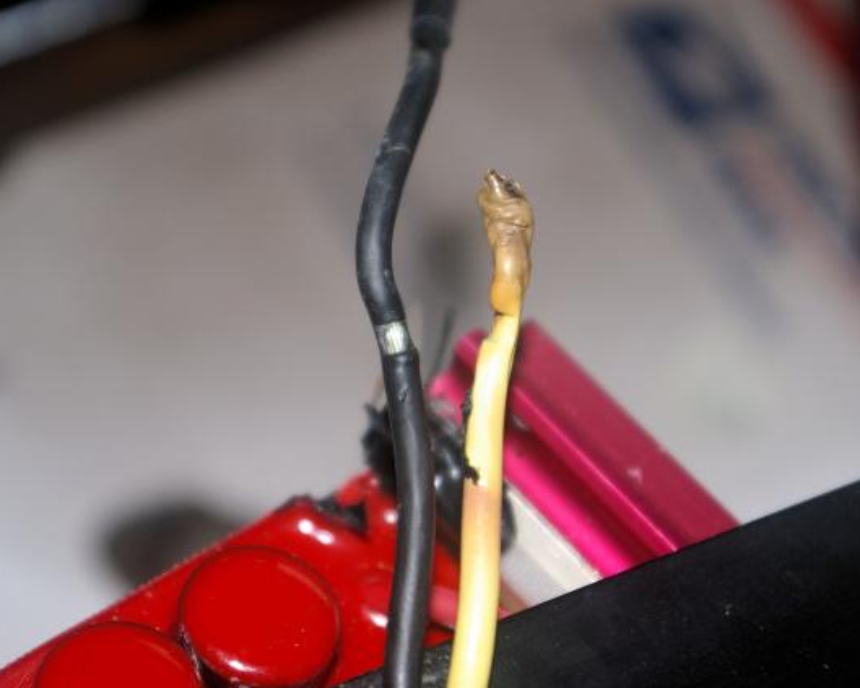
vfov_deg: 16.4
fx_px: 2381
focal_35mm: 94
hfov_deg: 20.5
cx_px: 410
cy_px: 345
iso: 200
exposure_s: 1/80
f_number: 5.6
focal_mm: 55
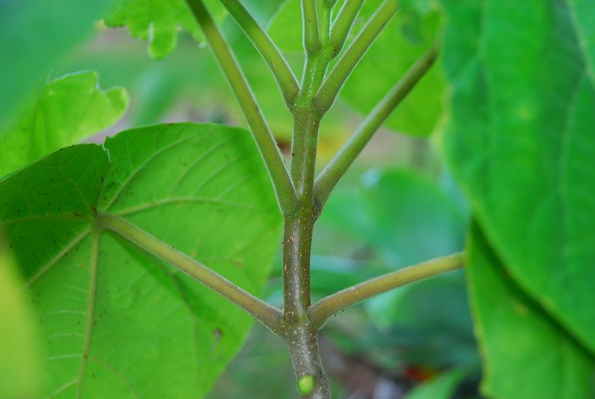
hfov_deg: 23.3
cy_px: 204
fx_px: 1440
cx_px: 305
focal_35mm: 87
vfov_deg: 15.8
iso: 100
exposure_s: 1/20
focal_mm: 56
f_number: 4.8
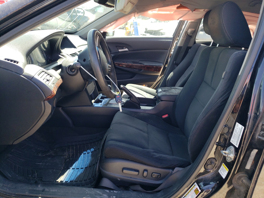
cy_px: 99
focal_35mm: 26
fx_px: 198
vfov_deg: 53.1
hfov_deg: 67.3
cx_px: 132
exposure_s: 1/263
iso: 50
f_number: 1.5
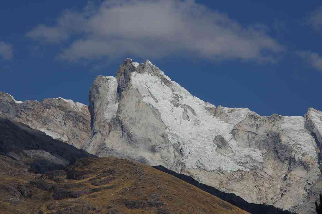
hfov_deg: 7.2
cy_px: 107
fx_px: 2549
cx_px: 161
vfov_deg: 4.8
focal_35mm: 285
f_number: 11
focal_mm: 190
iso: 200
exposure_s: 1/320
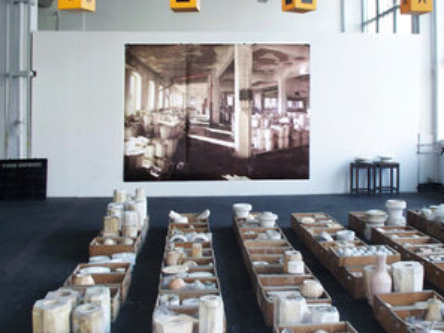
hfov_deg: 41.1
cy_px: 169
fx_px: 590
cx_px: 263
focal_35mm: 46
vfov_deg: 31.5
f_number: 2.8
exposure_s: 1/60
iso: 250
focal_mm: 7.54
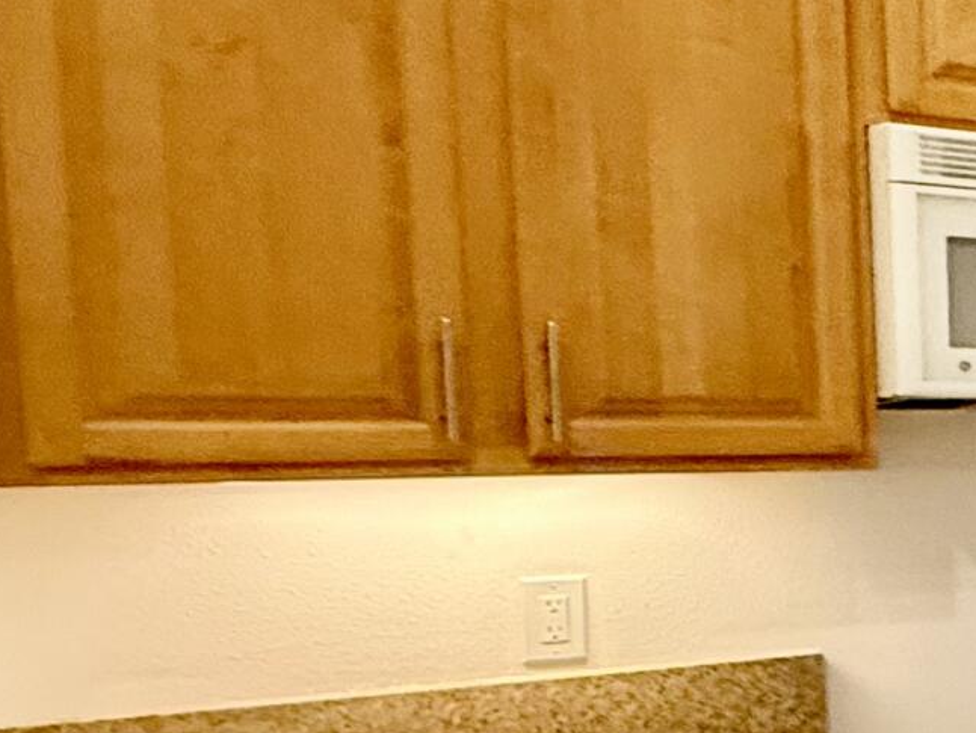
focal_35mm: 65
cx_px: 1919
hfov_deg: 19.1
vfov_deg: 22.4
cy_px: 552
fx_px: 1833
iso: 400
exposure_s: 1/60
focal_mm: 2.22
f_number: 2.2
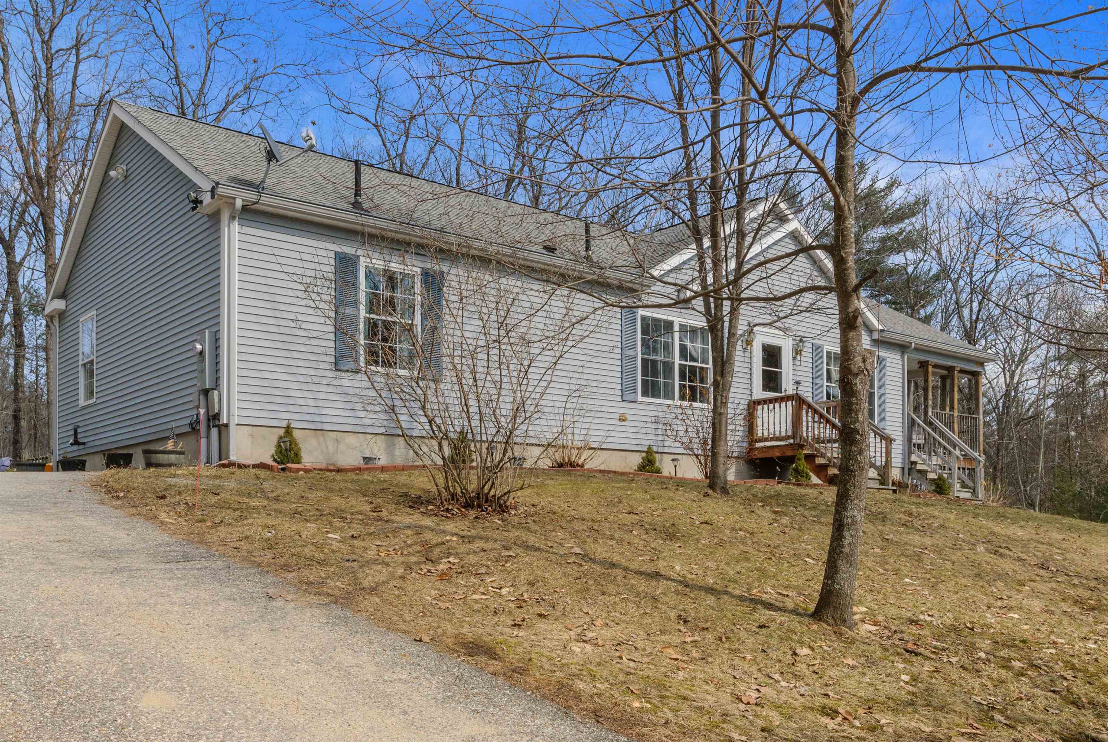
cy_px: 371
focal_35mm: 30
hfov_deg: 61.9
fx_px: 924
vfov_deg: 43.7
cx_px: 554
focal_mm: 20
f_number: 14
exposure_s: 1/125
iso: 200
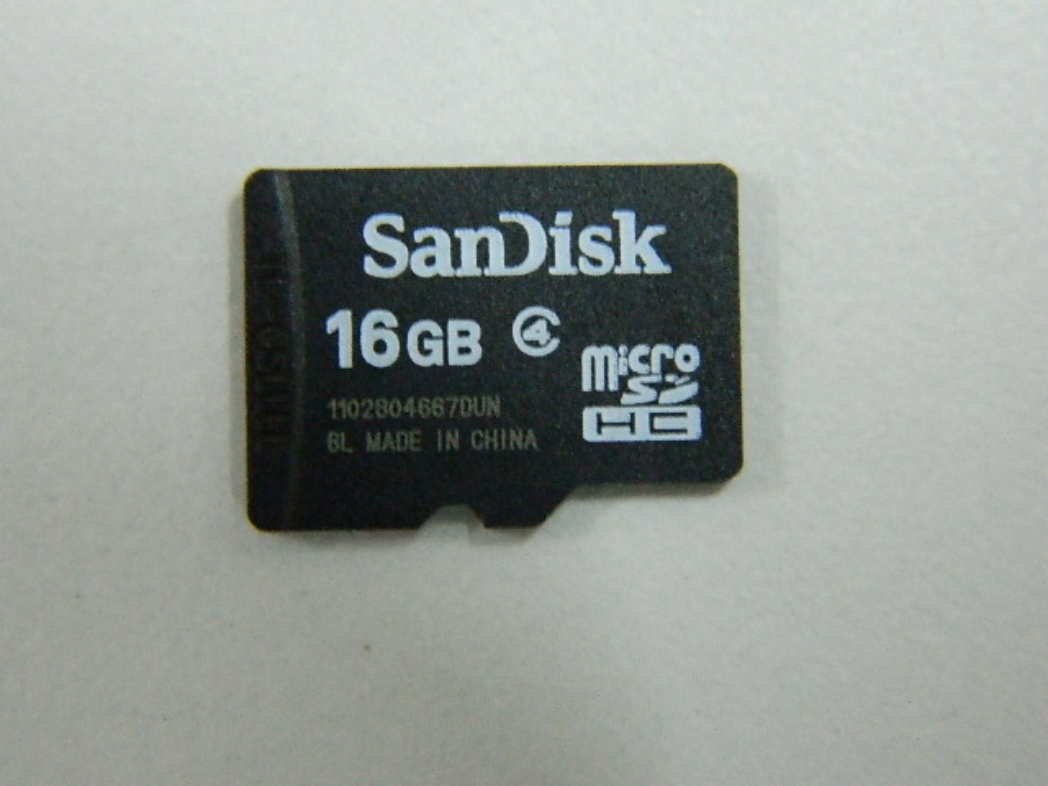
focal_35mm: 103
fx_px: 3118
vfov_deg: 14.4
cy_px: 393
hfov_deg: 19.1
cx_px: 524
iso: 800
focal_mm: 18.6
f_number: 4.5
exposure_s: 1/6
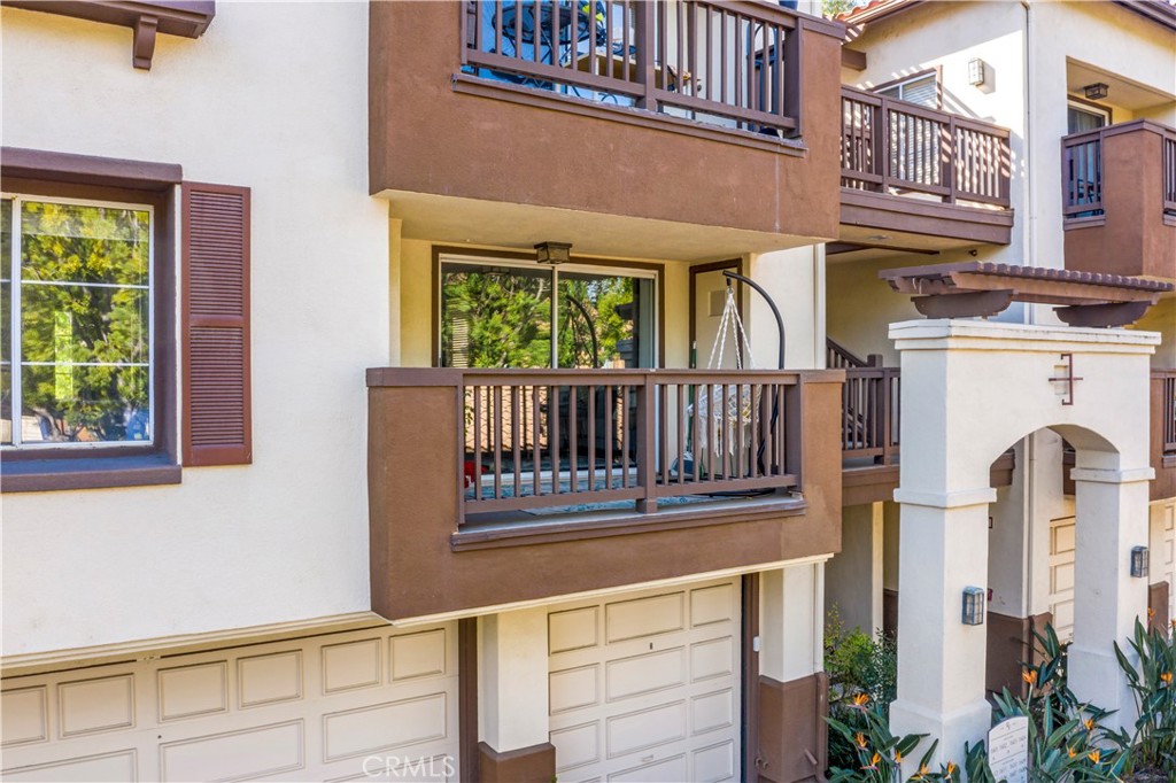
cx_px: 588
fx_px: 914
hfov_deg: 65.5
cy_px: 392
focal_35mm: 28
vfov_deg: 46.4
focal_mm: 10.26
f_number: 8
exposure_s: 1/30
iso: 100
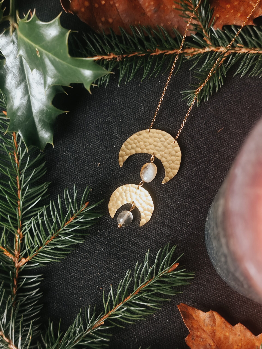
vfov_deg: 41.2
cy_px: 174
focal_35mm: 46
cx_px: 131
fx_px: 464
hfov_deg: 31.5
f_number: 1.65
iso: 400
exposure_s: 1/25
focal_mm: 6.19
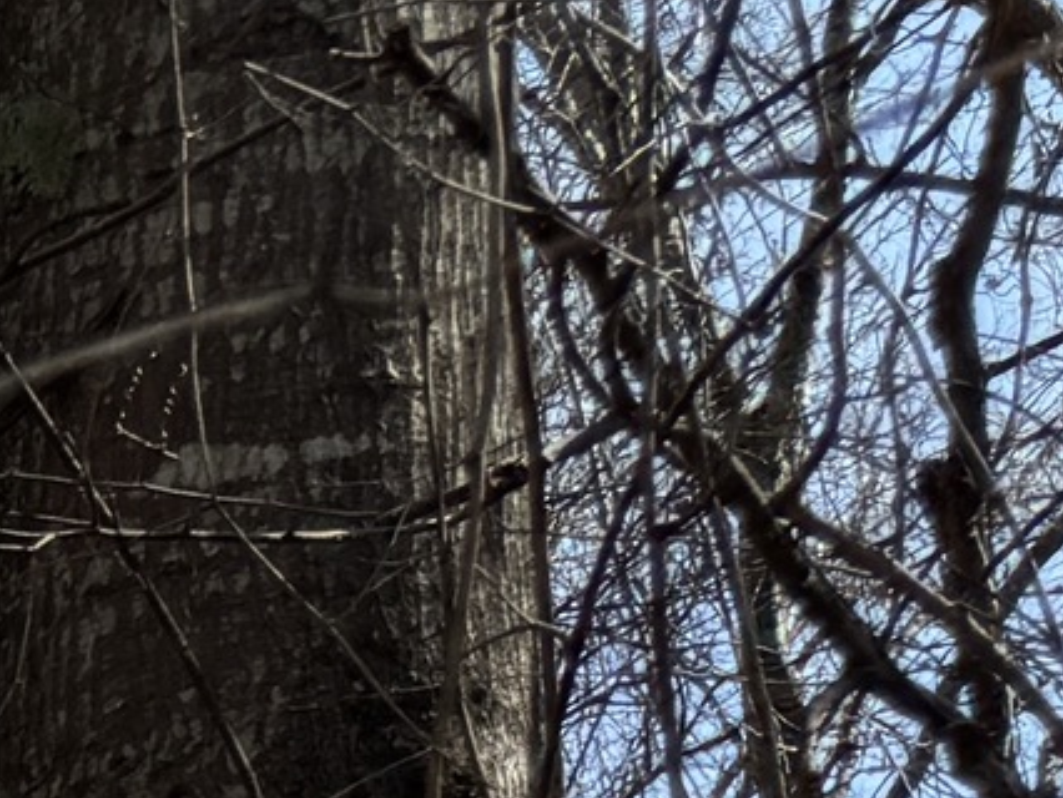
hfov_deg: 8.4
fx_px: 5316
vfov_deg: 7.3
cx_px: -2690
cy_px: 2653
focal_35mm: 173
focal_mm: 6.76
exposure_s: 1/1678
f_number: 1.78
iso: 80
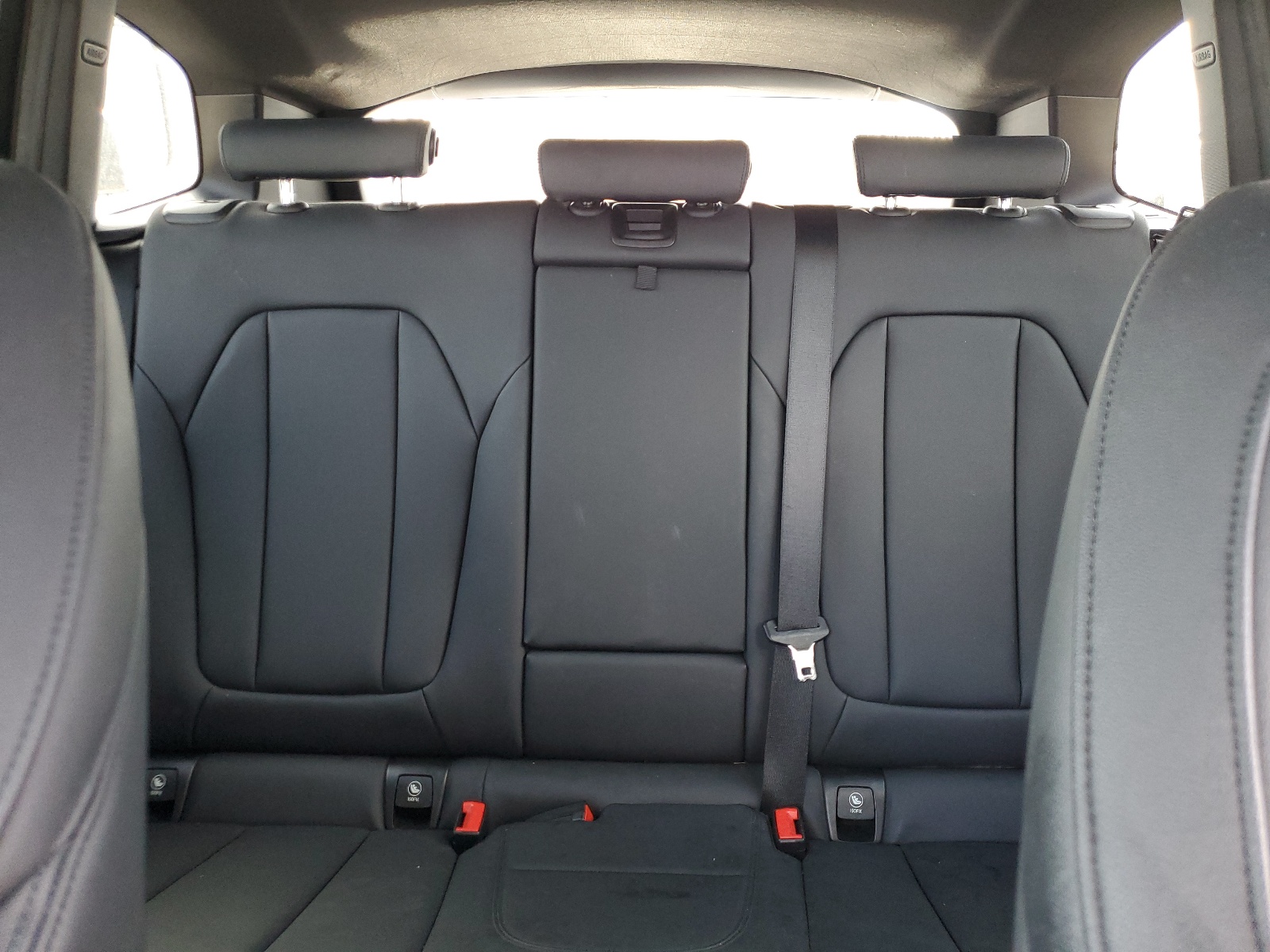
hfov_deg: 67.3
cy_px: 476
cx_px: 635
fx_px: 954
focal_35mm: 26
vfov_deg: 53.1
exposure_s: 1/60.2
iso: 159
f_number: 1.5
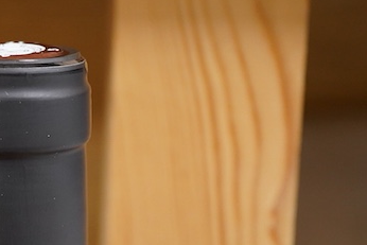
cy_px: 192
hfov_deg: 17.1
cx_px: -2
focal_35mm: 117
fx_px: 1193
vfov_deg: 11.7
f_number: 5.6
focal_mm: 30
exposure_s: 1/125
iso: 1250
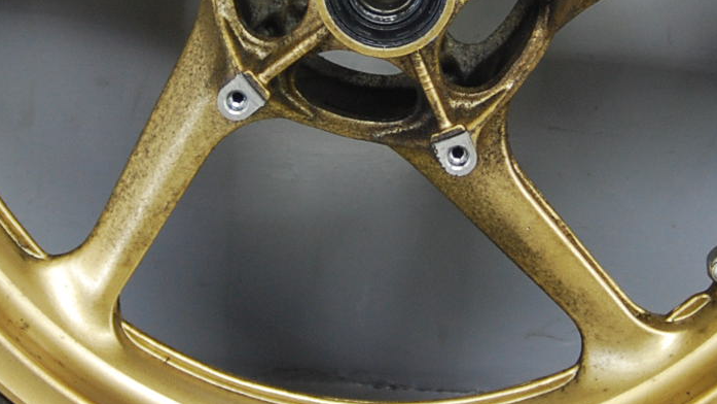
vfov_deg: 8.9
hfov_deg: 15.8
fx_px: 2575
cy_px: -20
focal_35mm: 135
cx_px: 382
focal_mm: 31
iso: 400
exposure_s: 1/30
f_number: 3.3
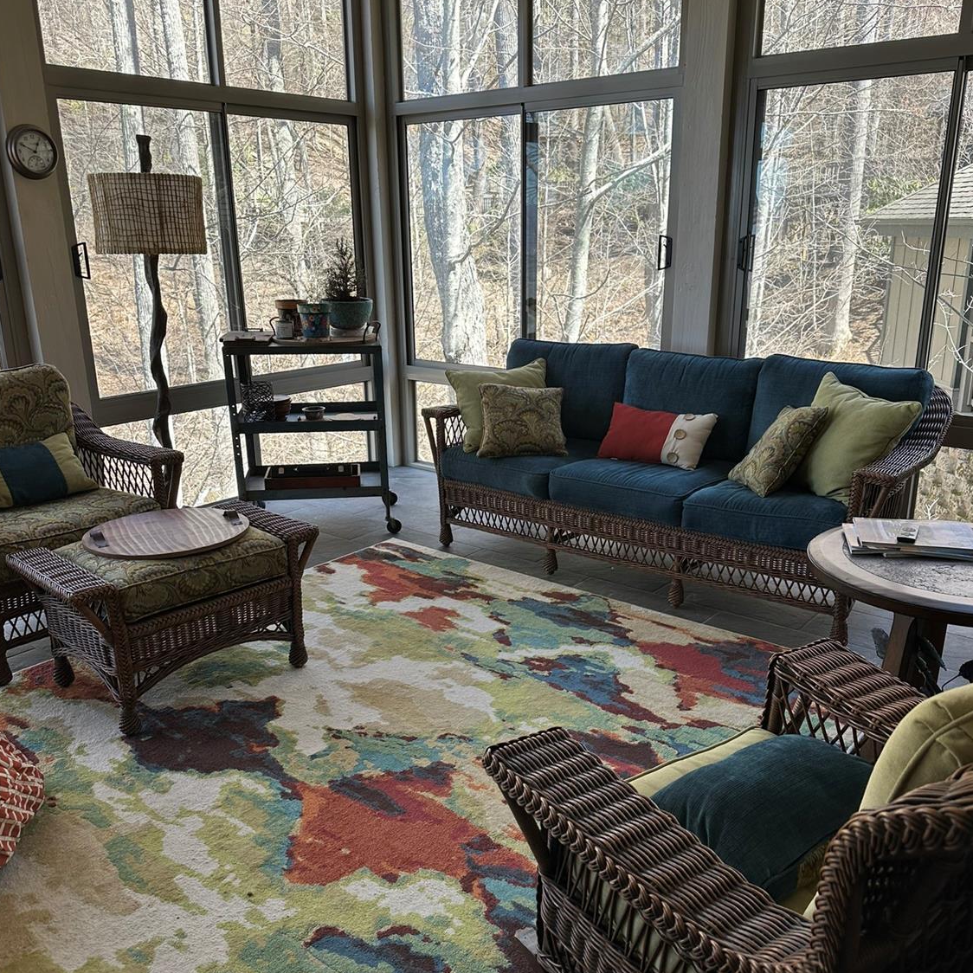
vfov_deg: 55.6
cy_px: 519
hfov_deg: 55.6
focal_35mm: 29
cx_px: 493
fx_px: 922
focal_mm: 6.86
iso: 80
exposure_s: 1/337
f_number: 1.78
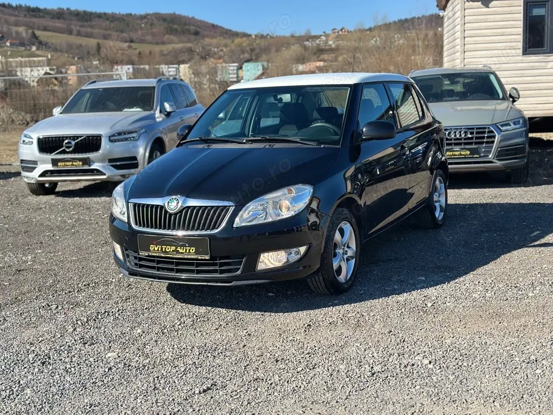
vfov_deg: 30.3
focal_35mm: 48
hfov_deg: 39.7
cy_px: 208
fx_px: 767
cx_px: 276
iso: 80
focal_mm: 6.86
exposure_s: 1/3367
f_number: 1.78
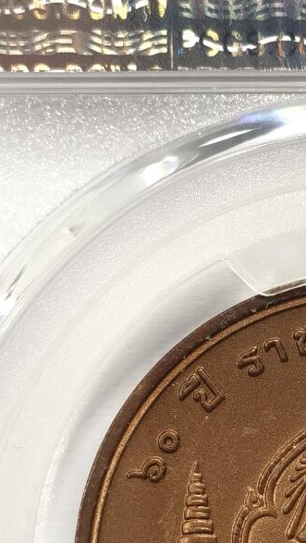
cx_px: 368
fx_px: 2595
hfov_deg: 6.7
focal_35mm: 180
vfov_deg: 11.9
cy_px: 344
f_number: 16
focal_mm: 5.56
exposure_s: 1/100
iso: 160
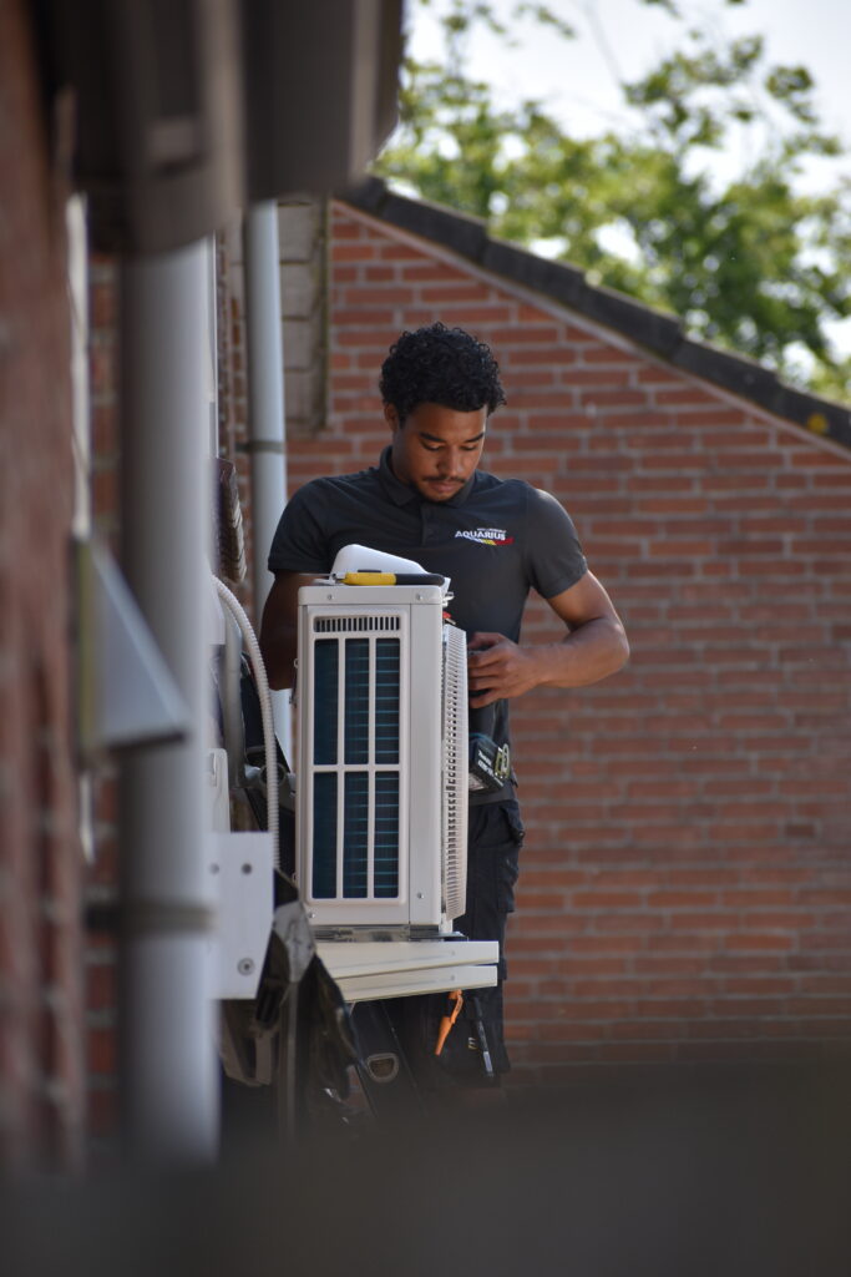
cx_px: 426
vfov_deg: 6.5
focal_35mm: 315
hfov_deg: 4.4
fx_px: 11165
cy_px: 638
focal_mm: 210
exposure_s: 1/500
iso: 200
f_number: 5.6
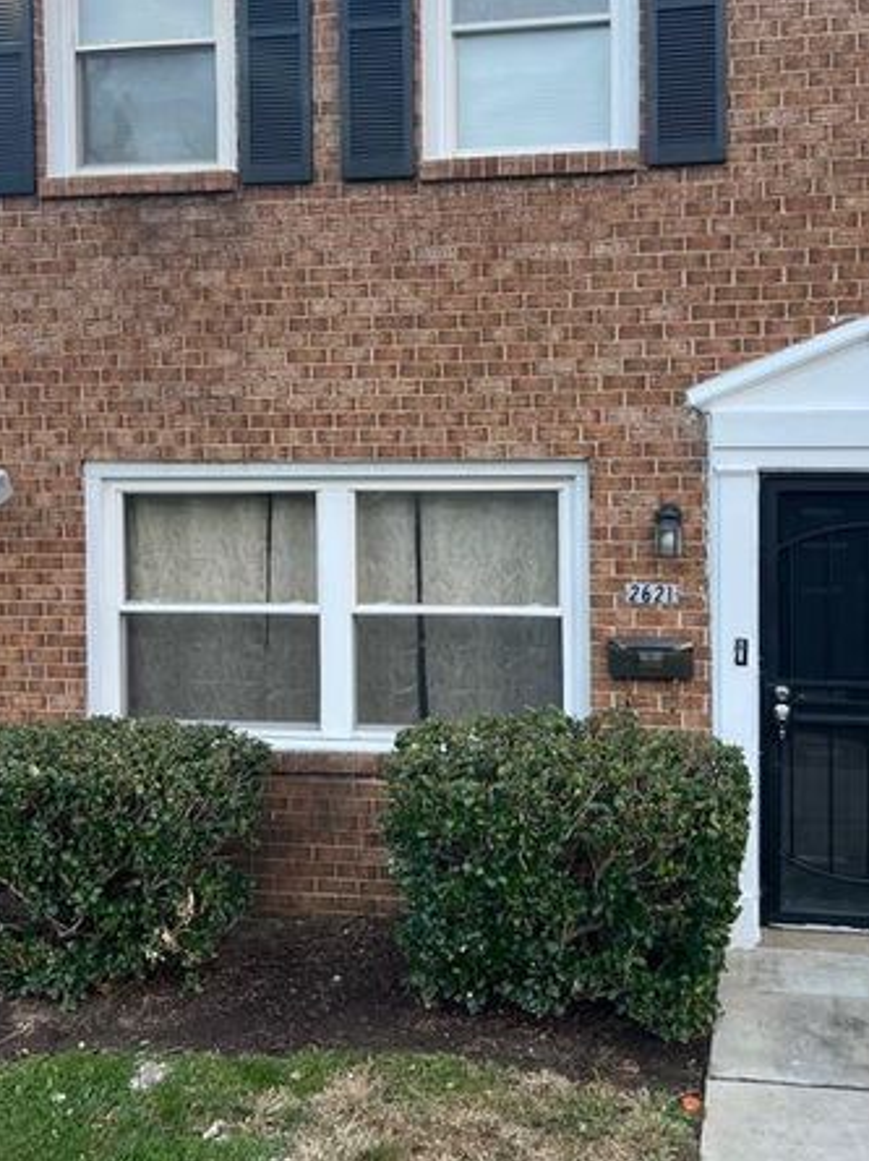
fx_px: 1307
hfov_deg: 36.7
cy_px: 492
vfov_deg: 47.7
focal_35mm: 39
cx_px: 478
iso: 80
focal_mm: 5.7
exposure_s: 1/60
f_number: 1.5
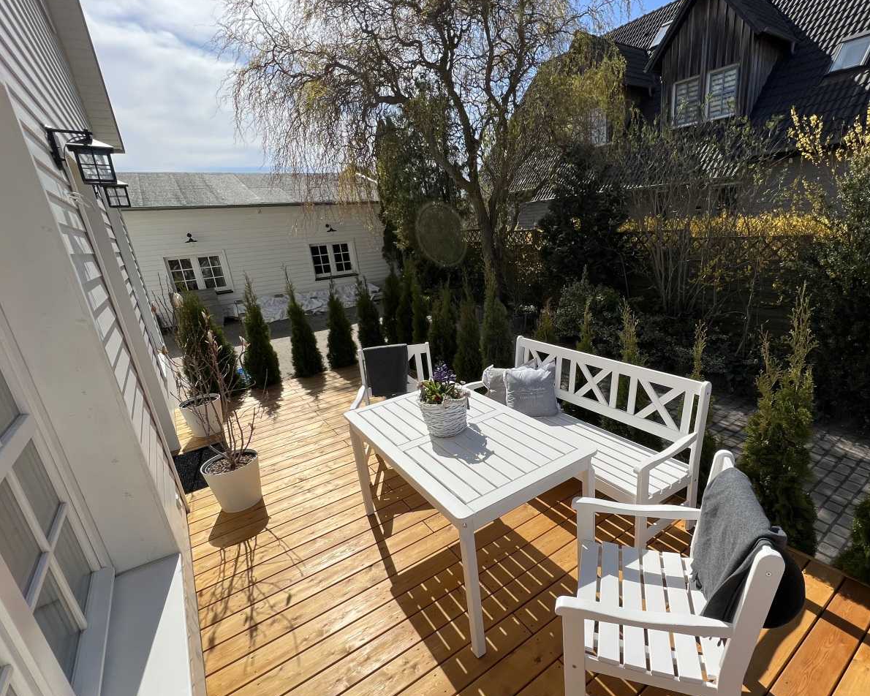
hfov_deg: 92.4
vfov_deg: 80.3
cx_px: 501
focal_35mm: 16
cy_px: 367
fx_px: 412
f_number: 1.8
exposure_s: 1/2660
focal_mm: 1.57
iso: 32
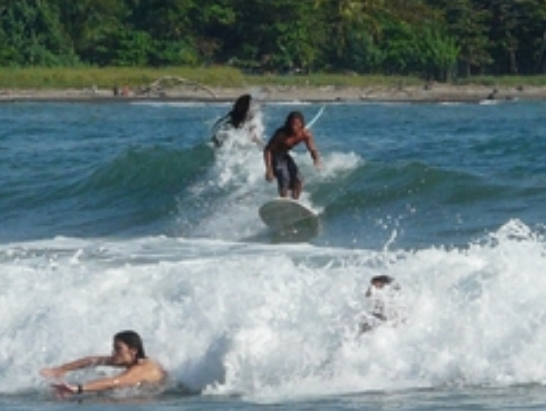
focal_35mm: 1014
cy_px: 240
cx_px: 351
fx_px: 16011
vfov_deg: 1.5
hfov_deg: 2.0
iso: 100
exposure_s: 1/400
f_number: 8
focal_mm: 40
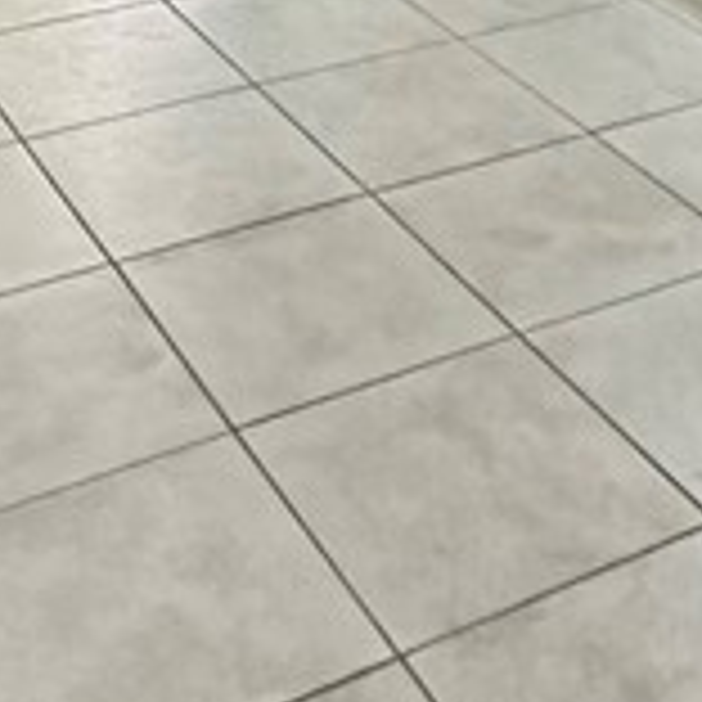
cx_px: 432
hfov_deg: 21.4
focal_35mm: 81
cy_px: -814
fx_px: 1858
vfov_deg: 15.5
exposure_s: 1/120
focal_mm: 2.22
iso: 320
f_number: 2.2
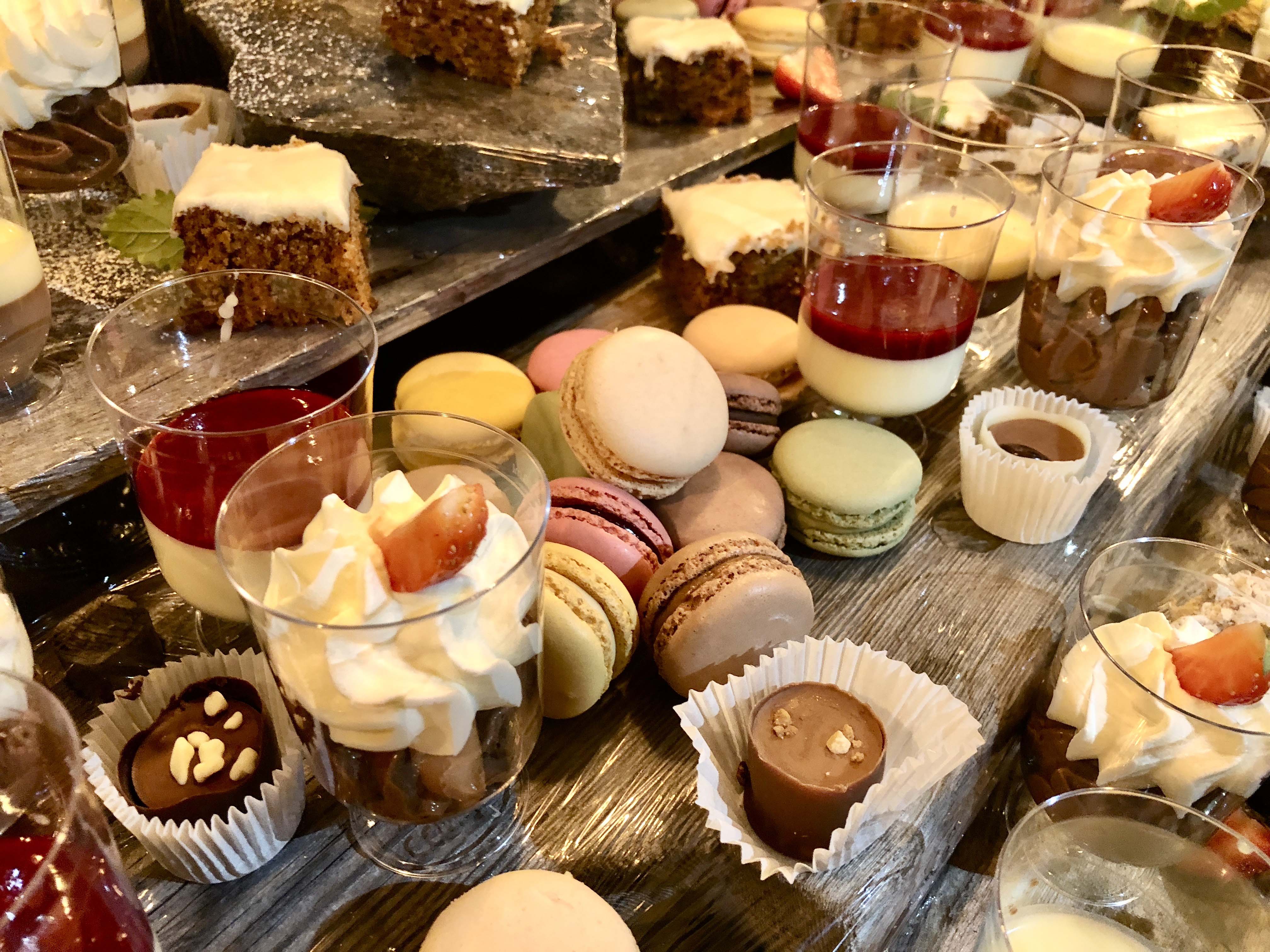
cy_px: 476
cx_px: 635
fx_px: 1027
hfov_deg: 63.4
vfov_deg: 49.7
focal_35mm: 28
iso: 100
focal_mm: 3.99
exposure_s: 1/10
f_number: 1.8
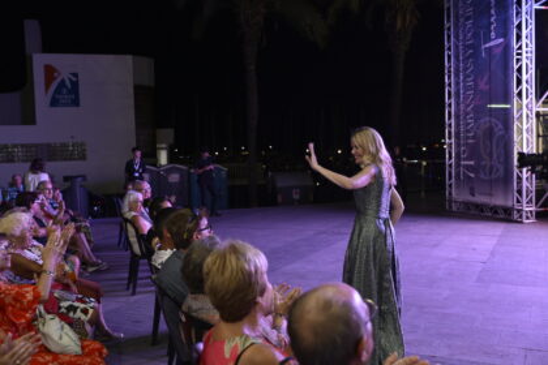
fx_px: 533
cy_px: 182
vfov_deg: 37.9
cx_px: 274
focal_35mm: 35
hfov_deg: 54.4
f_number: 4
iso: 4000
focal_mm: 35
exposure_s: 1/125
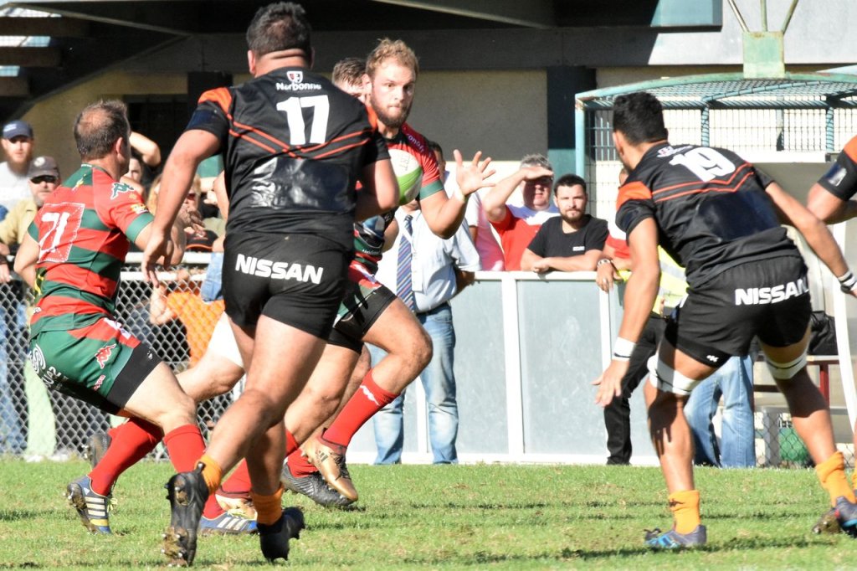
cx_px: 428
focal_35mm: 450
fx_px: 10708
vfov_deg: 3.1
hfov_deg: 4.6
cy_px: 286
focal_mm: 300
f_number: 11
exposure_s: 1/1600
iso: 1600
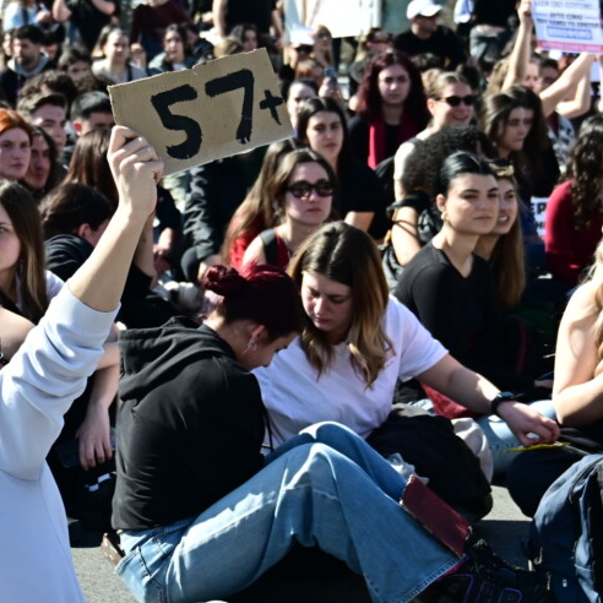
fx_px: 2207
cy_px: 167
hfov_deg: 15.5
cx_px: 191
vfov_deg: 15.5
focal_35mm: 112
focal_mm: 36
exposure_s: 1/2500
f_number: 4
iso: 320
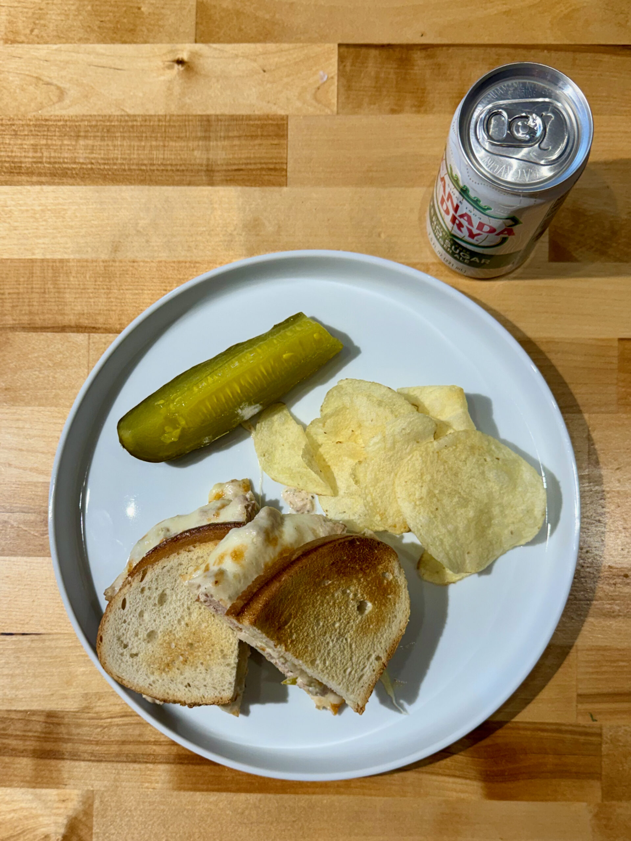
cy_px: 420
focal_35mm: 33
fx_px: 802
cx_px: 316
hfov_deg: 42.9
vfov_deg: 55.4
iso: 100
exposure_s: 1/120
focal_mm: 6.76
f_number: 1.78
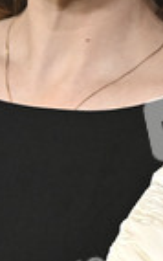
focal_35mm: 224
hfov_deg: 5.9
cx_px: 71
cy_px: 26
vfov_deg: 9.3
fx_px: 1589
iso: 2000
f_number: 6.3
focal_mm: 78
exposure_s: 1/320
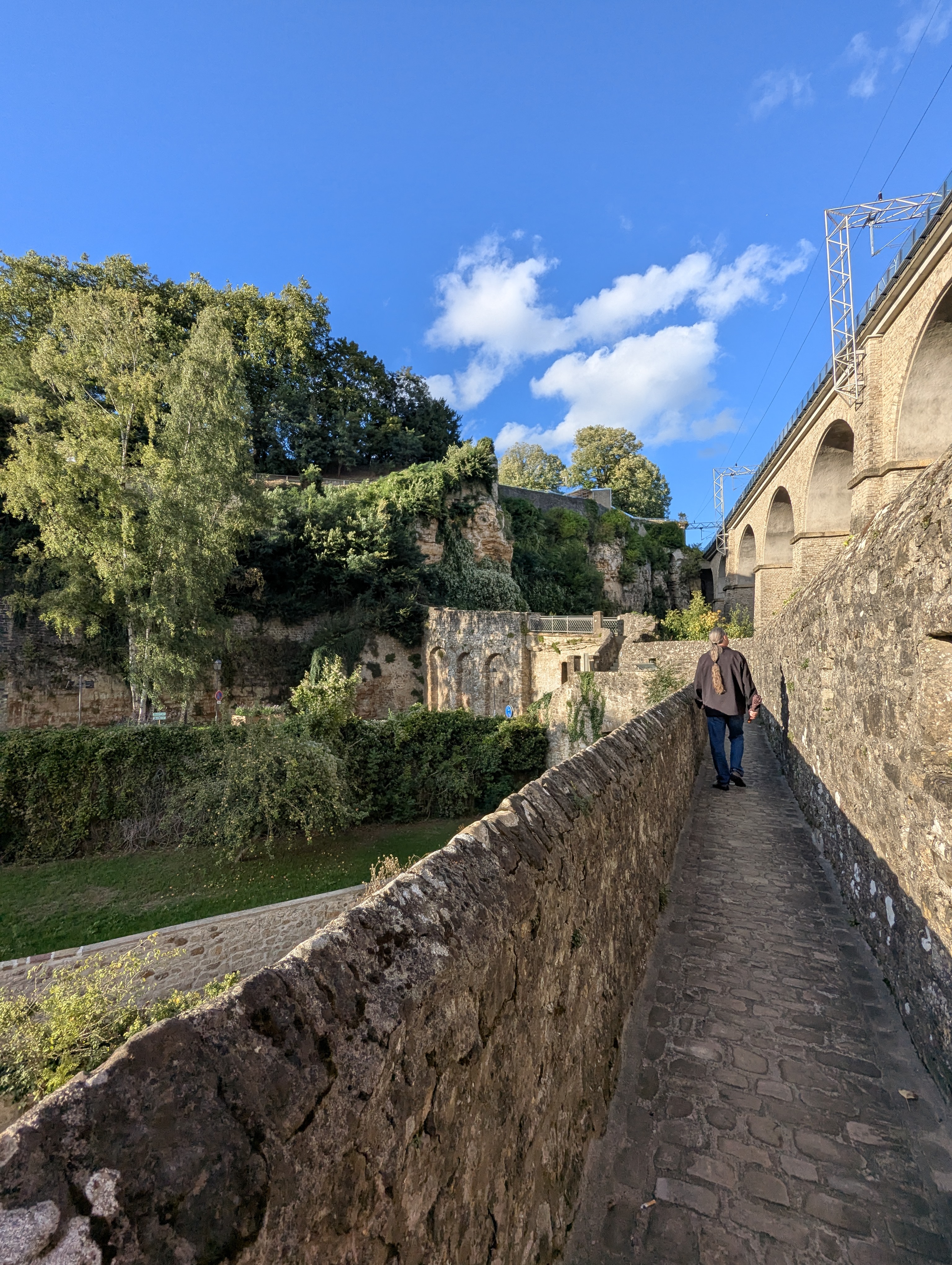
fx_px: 585
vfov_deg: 94.4
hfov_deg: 78.2
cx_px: 476
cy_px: 632
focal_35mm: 16
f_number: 2.2
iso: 54
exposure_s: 1/822
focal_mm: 2.35
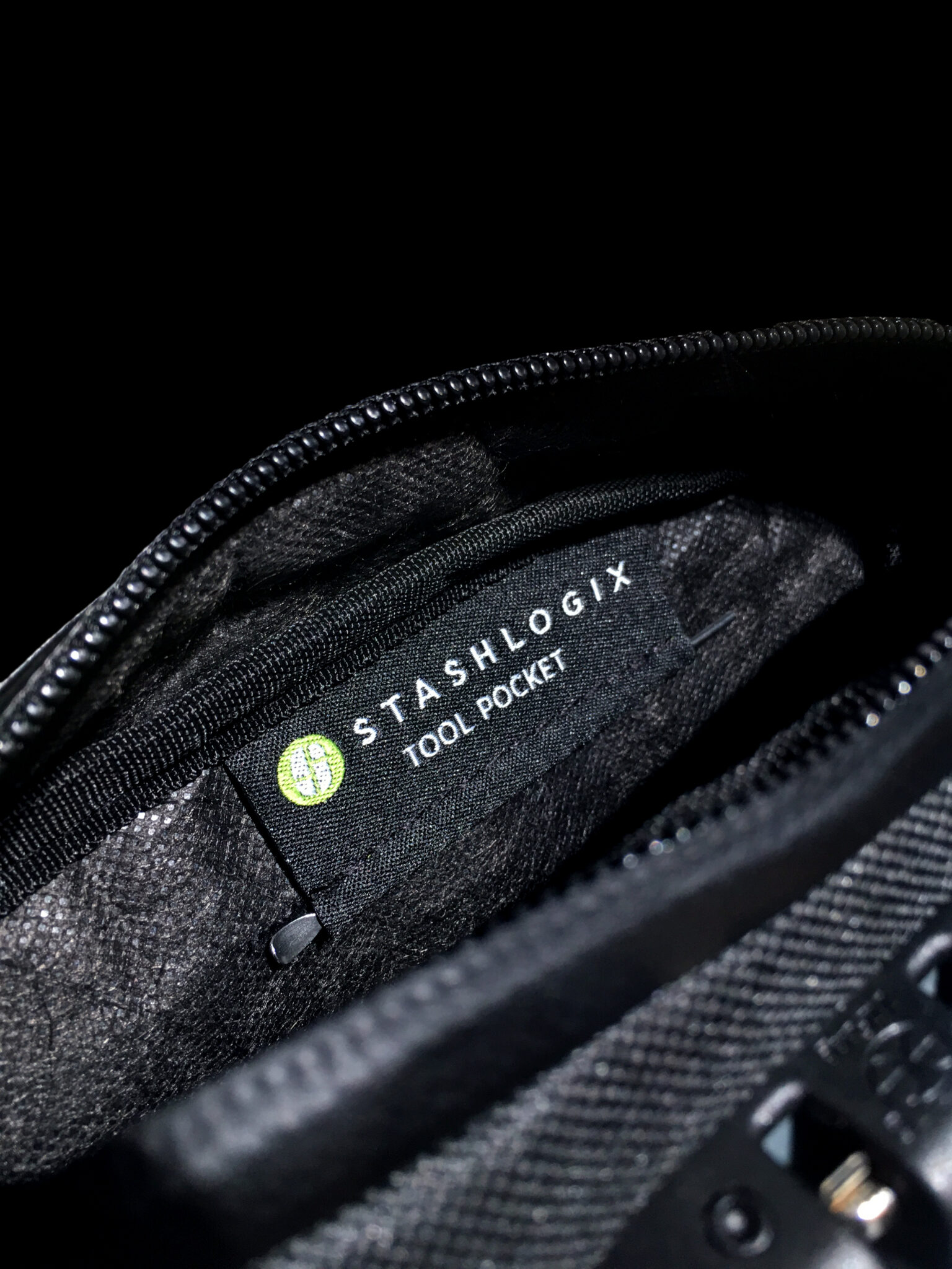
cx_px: 476
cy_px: 634
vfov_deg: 61.7
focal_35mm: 29
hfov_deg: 48.2
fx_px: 1063
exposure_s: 1/17
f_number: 2.2
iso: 40
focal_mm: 4.15
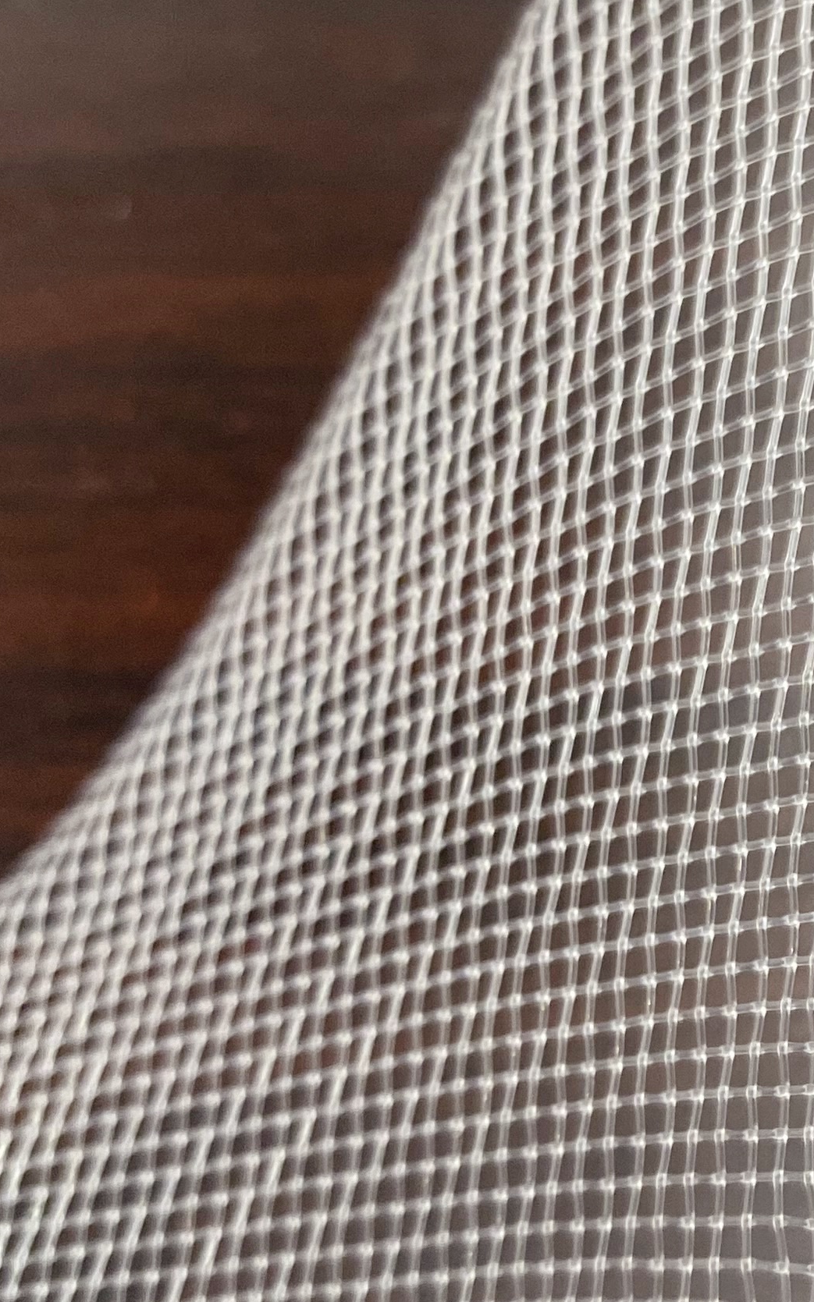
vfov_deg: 32.0
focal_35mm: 64
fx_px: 2272
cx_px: 1015
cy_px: 619
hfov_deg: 19.0
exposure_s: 1/100
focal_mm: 4.25
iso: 125
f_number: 1.8
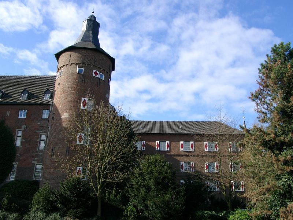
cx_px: 146
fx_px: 288
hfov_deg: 54.0
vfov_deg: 41.8
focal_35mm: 34
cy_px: 110
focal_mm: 7.13
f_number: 4
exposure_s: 1/424
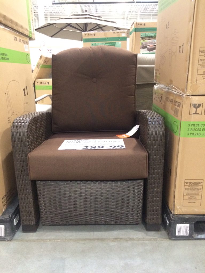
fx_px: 229
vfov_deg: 61.7
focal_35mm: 29
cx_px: 102
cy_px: 136
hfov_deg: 48.2
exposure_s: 1/30
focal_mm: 4.15
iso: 250
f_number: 2.2
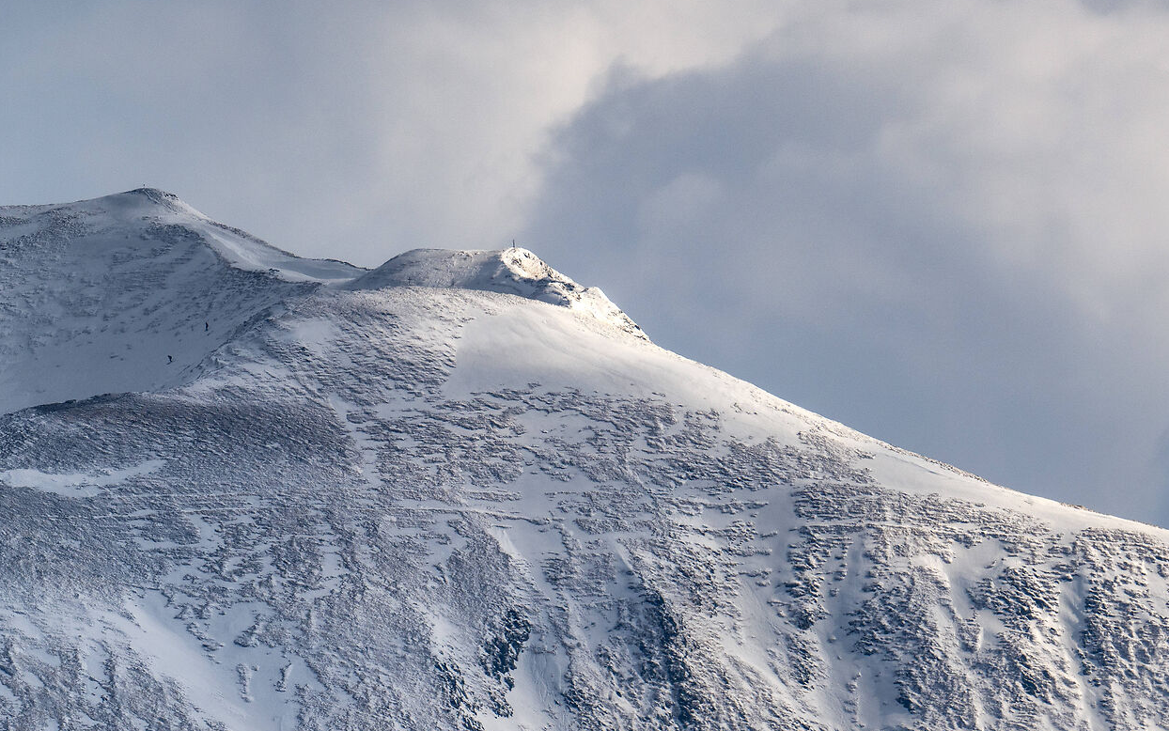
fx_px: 35083
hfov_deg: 1.9
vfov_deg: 1.2
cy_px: 422
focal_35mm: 1101
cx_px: 577
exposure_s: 1/1250
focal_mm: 560
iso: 64
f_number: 5.6
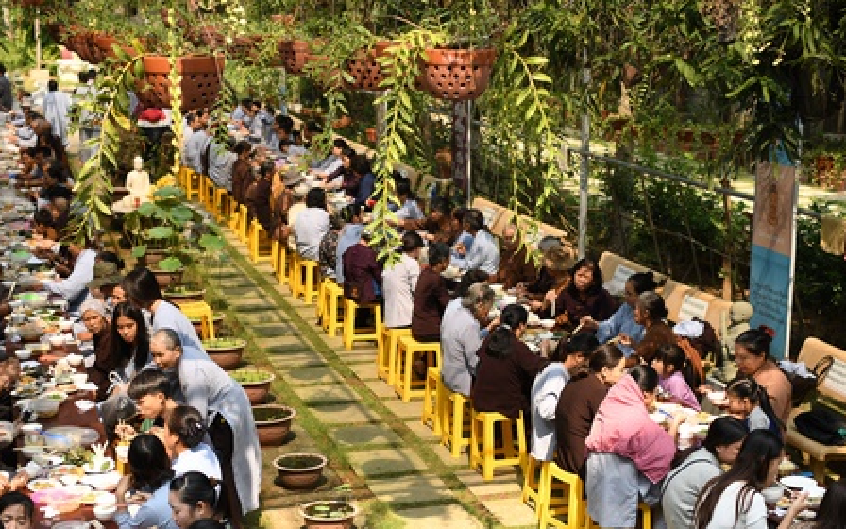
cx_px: 381
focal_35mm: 68
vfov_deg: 19.1
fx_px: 1568
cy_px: 360
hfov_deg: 30.2
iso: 200
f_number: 2.8
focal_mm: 46
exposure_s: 1/1000
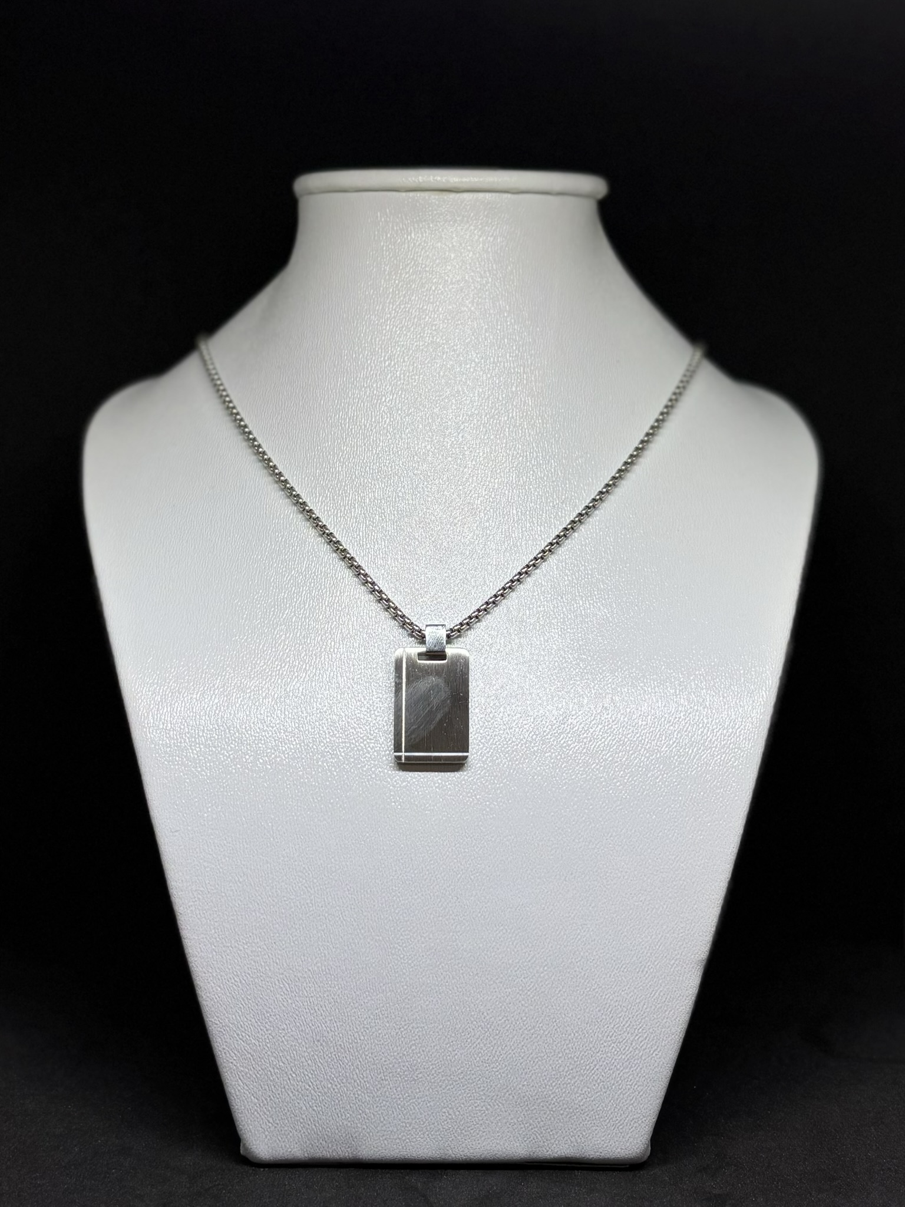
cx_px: 452
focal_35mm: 26
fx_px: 906
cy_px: 604
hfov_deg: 53.1
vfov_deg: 67.3
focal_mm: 5.96
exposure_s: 1/251
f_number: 1.6
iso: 40
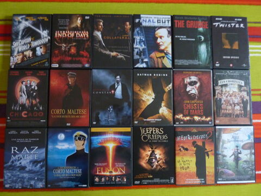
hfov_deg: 69.4
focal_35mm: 25
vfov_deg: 54.9
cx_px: 130
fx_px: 188
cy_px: 98
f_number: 3.3
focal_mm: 4.1
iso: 400
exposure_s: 1/8
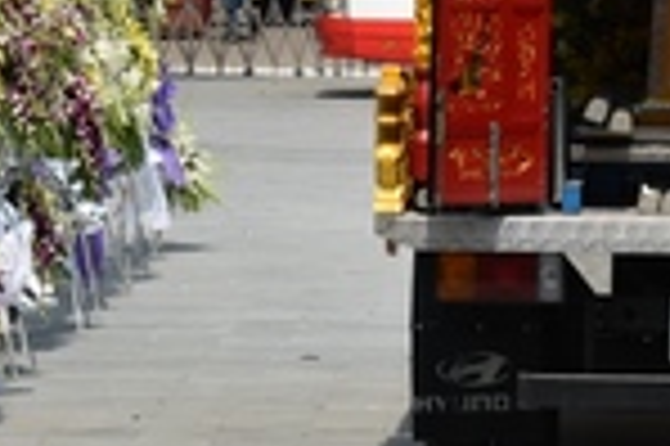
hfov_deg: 7.2
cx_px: 863
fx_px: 5280
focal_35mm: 284
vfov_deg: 4.8
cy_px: 126
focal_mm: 65
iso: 640
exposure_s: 1/640
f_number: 13
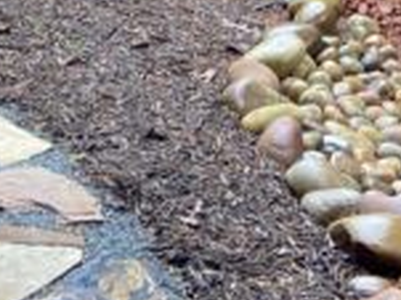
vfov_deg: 9.5
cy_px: -433
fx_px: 1597
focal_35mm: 138
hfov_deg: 14.3
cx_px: 127
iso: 125
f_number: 1.8
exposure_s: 1/121
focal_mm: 4.25
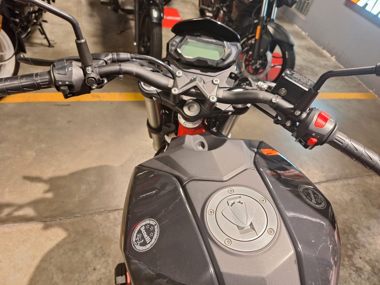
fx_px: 252
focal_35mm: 23
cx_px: 190
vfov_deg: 58.9
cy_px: 142
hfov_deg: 73.9
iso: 125
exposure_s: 1/50
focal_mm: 5.54
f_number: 1.8
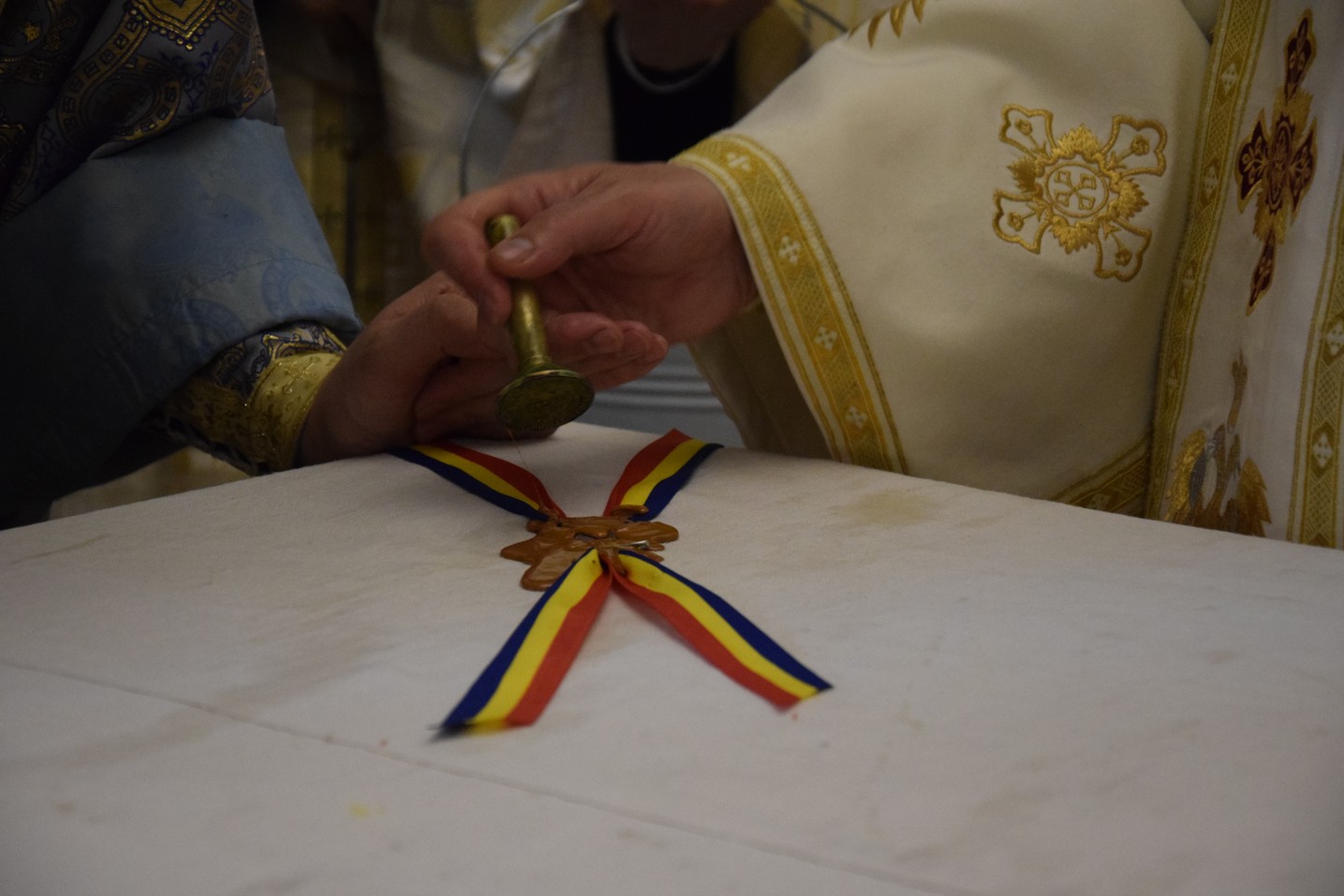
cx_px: 672
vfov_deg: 11.4
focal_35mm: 120
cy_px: 448
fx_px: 4480
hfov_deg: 17.1
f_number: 5.3
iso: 3200
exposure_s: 1/60
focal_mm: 80
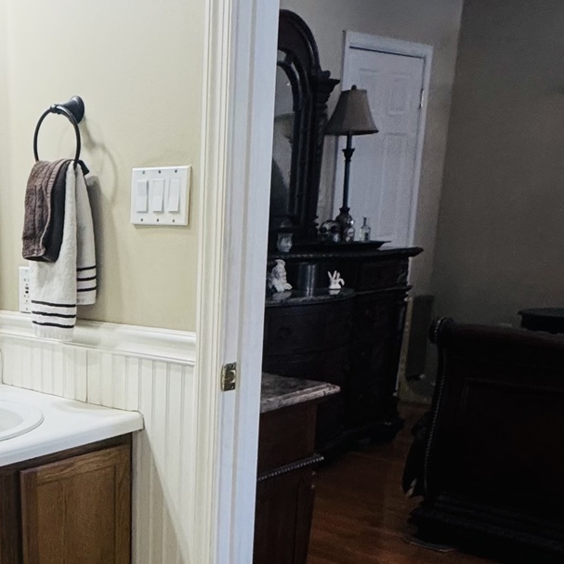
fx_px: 866
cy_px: 492
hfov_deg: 33.5
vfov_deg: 34.3
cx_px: 22
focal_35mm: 47
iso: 250
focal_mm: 2.22
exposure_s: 1/120
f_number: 2.2
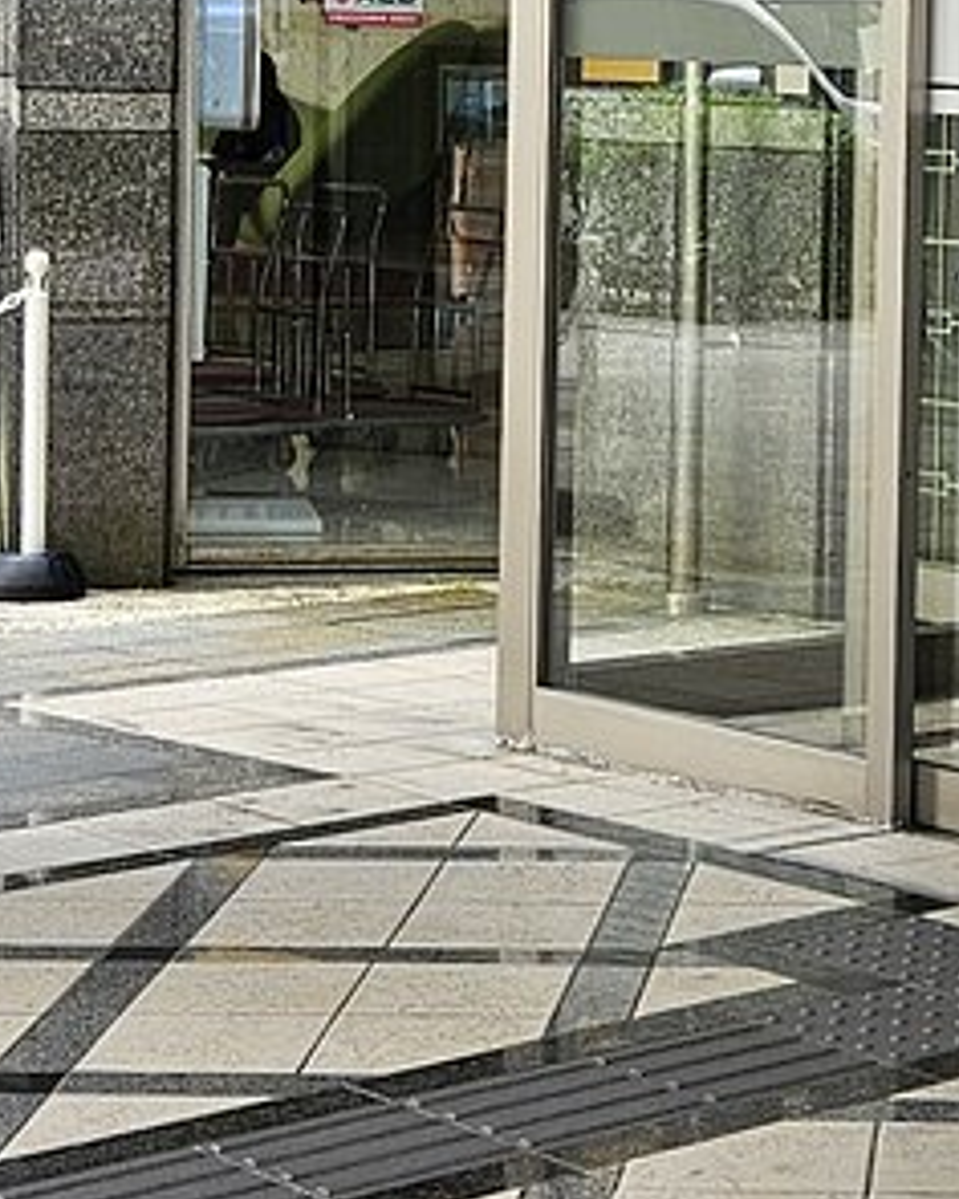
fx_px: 4151
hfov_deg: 13.1
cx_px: 845
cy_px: 110
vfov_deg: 16.2
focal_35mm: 117
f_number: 1.8
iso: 25
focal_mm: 5.4
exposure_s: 1/187
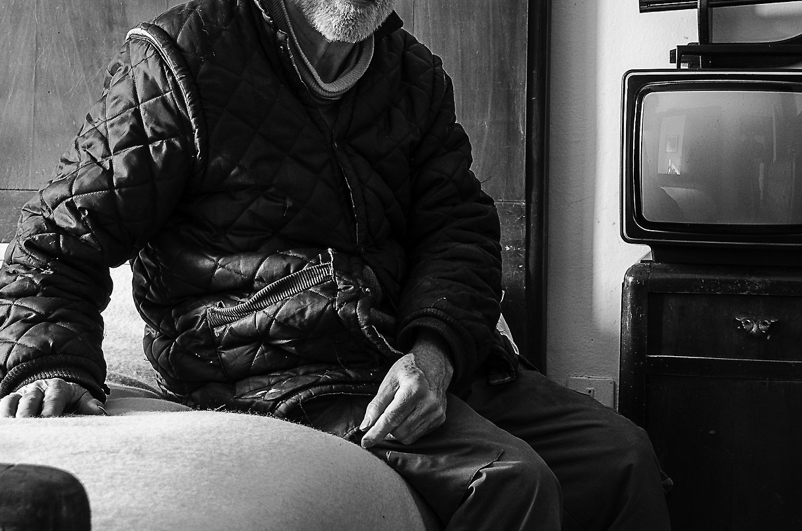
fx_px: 1645
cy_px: 39
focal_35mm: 74
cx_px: 606
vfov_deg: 18.0
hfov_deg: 27.0
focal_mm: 25
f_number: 6.3
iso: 125
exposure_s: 1/20
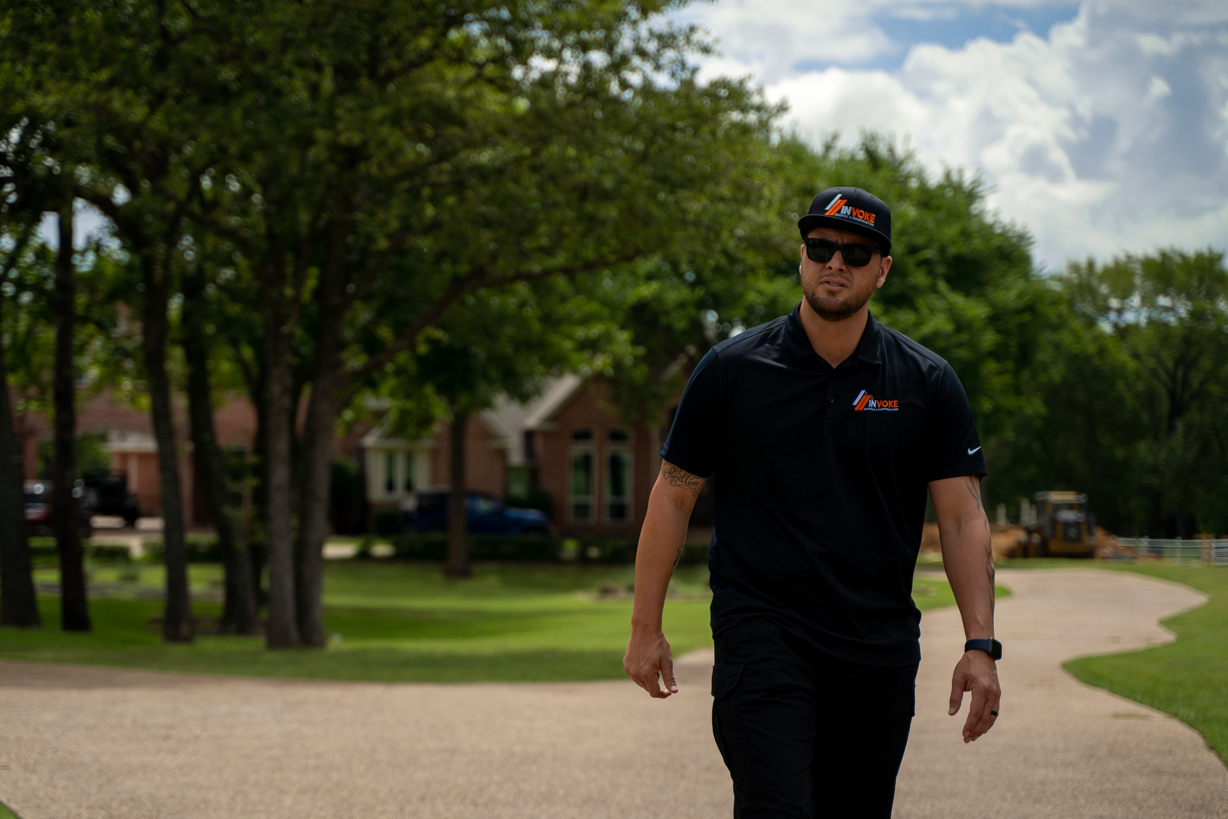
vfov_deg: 16.7
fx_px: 2797
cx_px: 567
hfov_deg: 24.8
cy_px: 437
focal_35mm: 82
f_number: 2.8
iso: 100
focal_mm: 75
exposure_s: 1/250
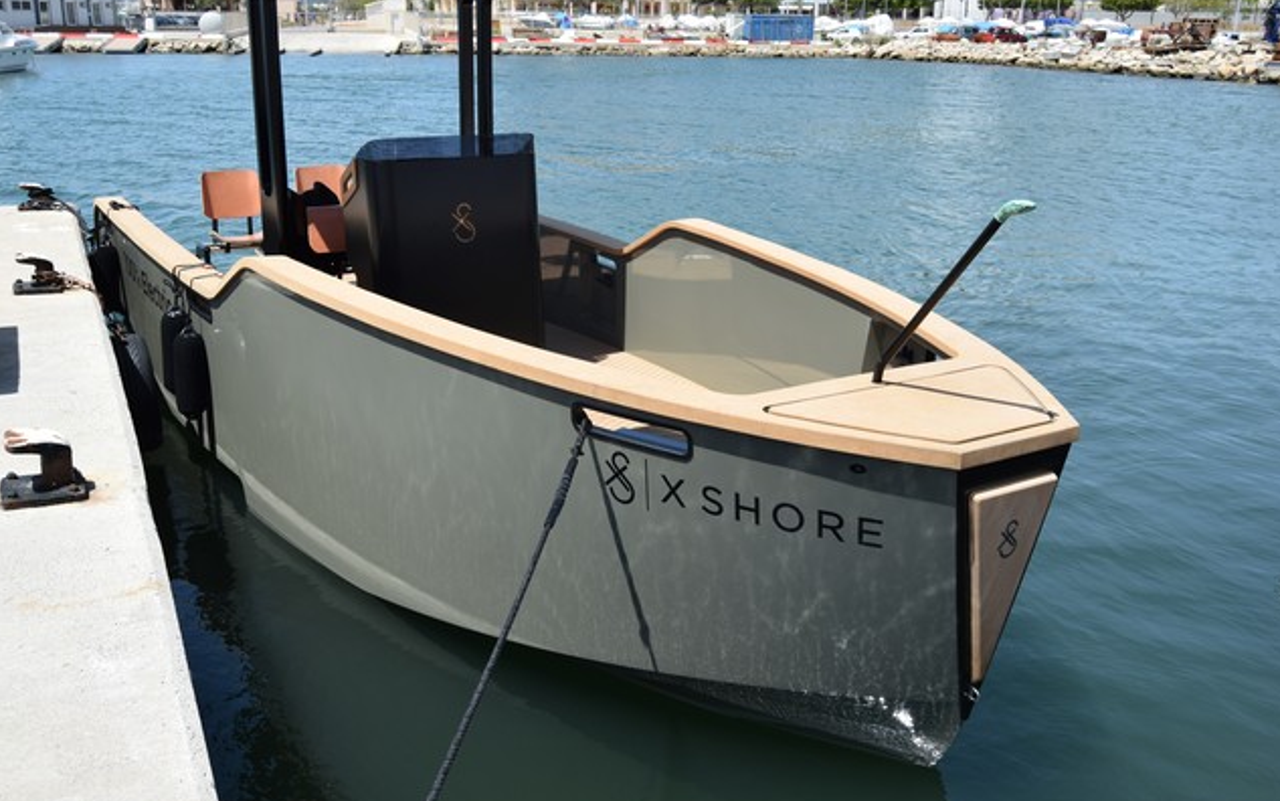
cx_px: 643
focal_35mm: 34
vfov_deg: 37.3
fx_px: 1186
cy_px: 389
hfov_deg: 56.7
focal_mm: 22
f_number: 8
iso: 100
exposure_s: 1/250
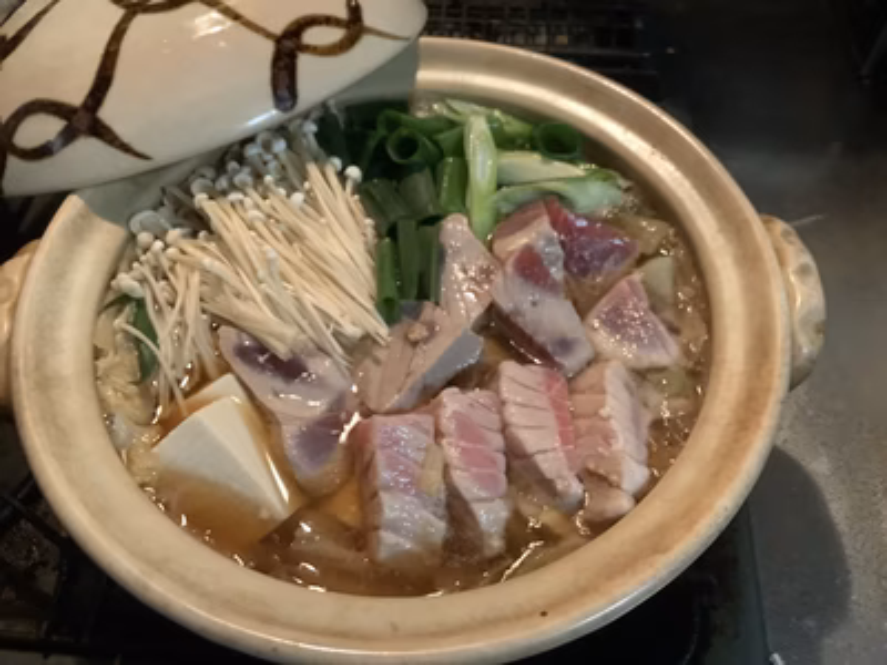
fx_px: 794
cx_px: 444
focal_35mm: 31
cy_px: 332
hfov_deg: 58.4
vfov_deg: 45.4
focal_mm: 3.3
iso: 640
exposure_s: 1/30
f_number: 2.4
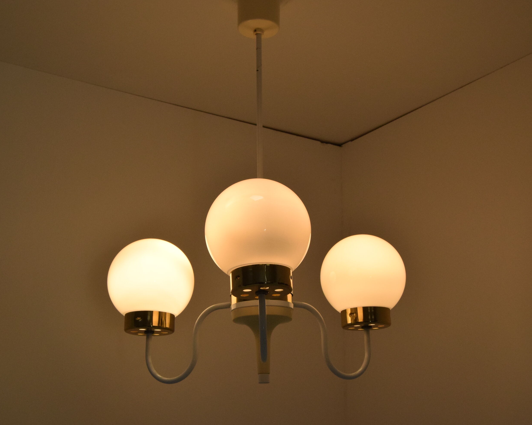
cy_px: 214
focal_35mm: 58
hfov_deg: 32.5
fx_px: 913
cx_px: 262
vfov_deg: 26.2
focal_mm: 34
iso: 1600
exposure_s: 1/500
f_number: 11
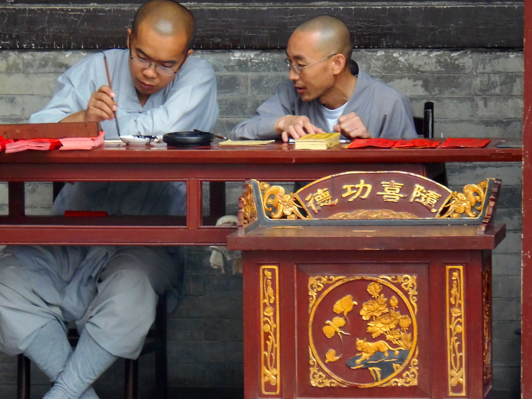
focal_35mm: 307
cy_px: 249
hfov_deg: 6.5
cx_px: 246
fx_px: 4718
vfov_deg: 4.8
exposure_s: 1/15
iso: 200
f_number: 5.1
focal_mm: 44.9
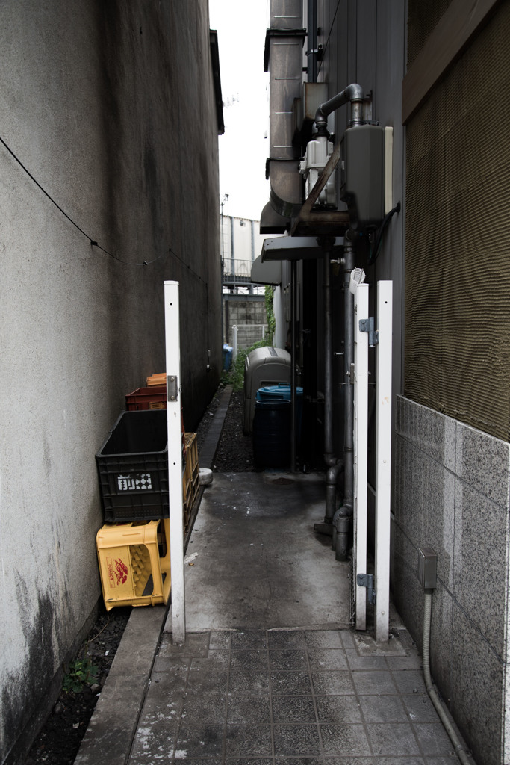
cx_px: 255
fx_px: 658
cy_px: 382
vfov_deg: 60.3
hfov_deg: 42.3
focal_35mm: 31
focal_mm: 31
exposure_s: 1/125
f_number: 5.6
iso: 100
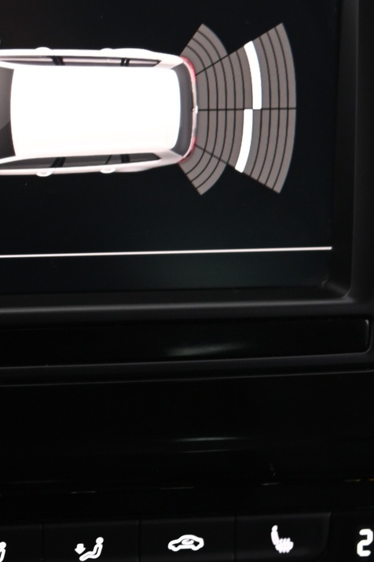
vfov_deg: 18.8
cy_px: 283
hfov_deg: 12.4
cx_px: -2
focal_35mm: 109
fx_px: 1700
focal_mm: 48
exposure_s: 1/20
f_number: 4
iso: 2000
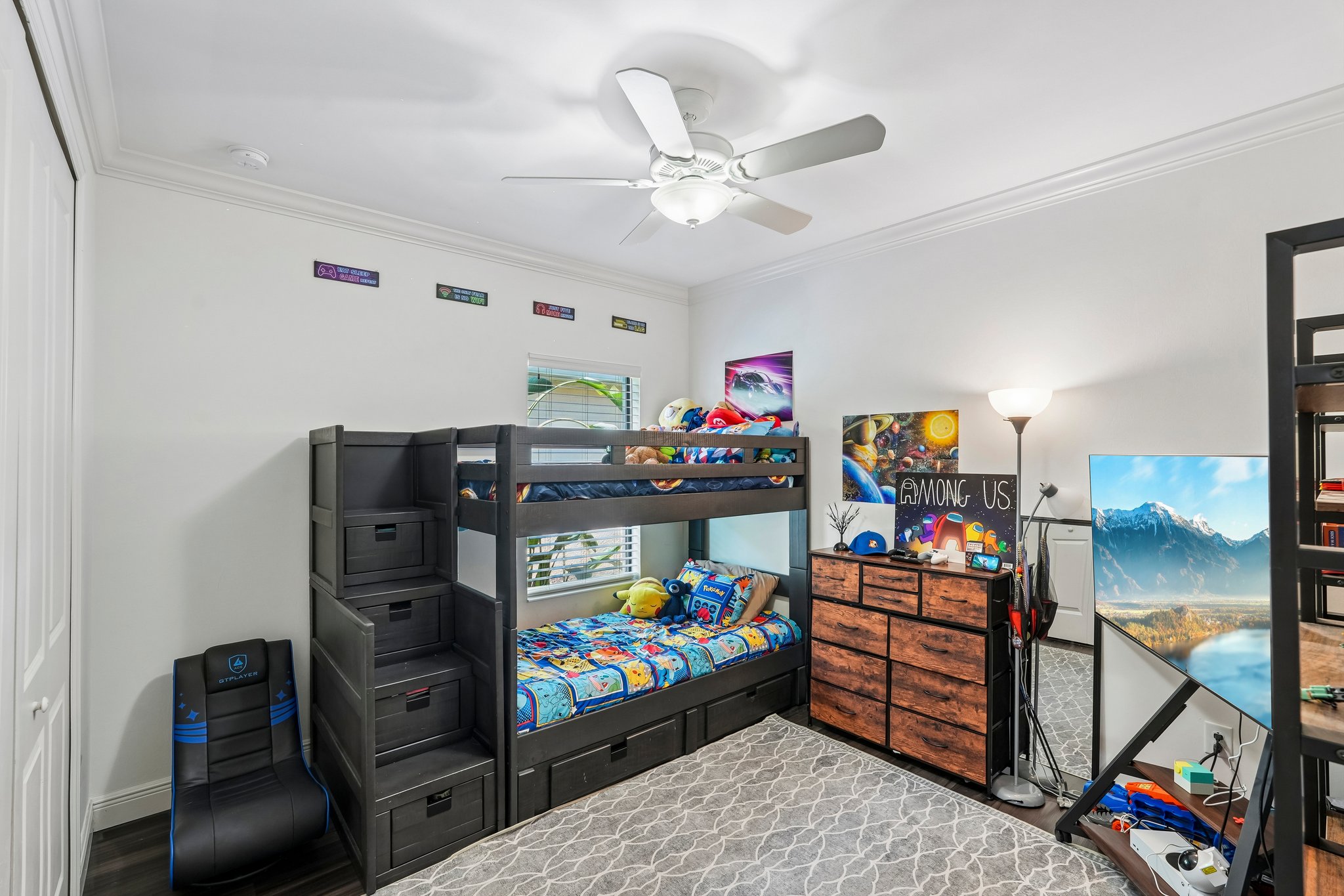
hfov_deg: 96.7
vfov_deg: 73.7
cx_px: 672
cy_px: 448
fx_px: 597
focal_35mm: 16
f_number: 8
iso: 400
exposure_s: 1/8
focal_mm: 16
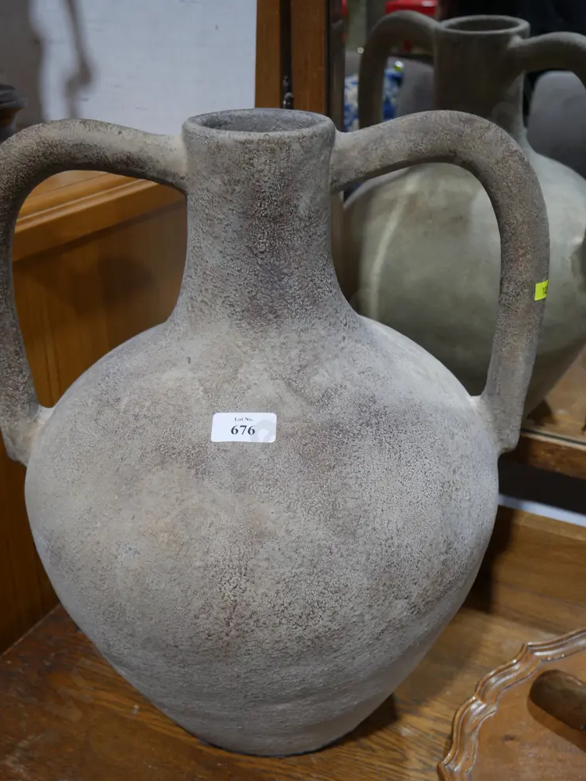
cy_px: 400
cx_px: 296
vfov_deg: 47.8
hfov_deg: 36.8
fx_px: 880
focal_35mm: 39
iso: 400
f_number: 4.1
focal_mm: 19
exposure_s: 1/60
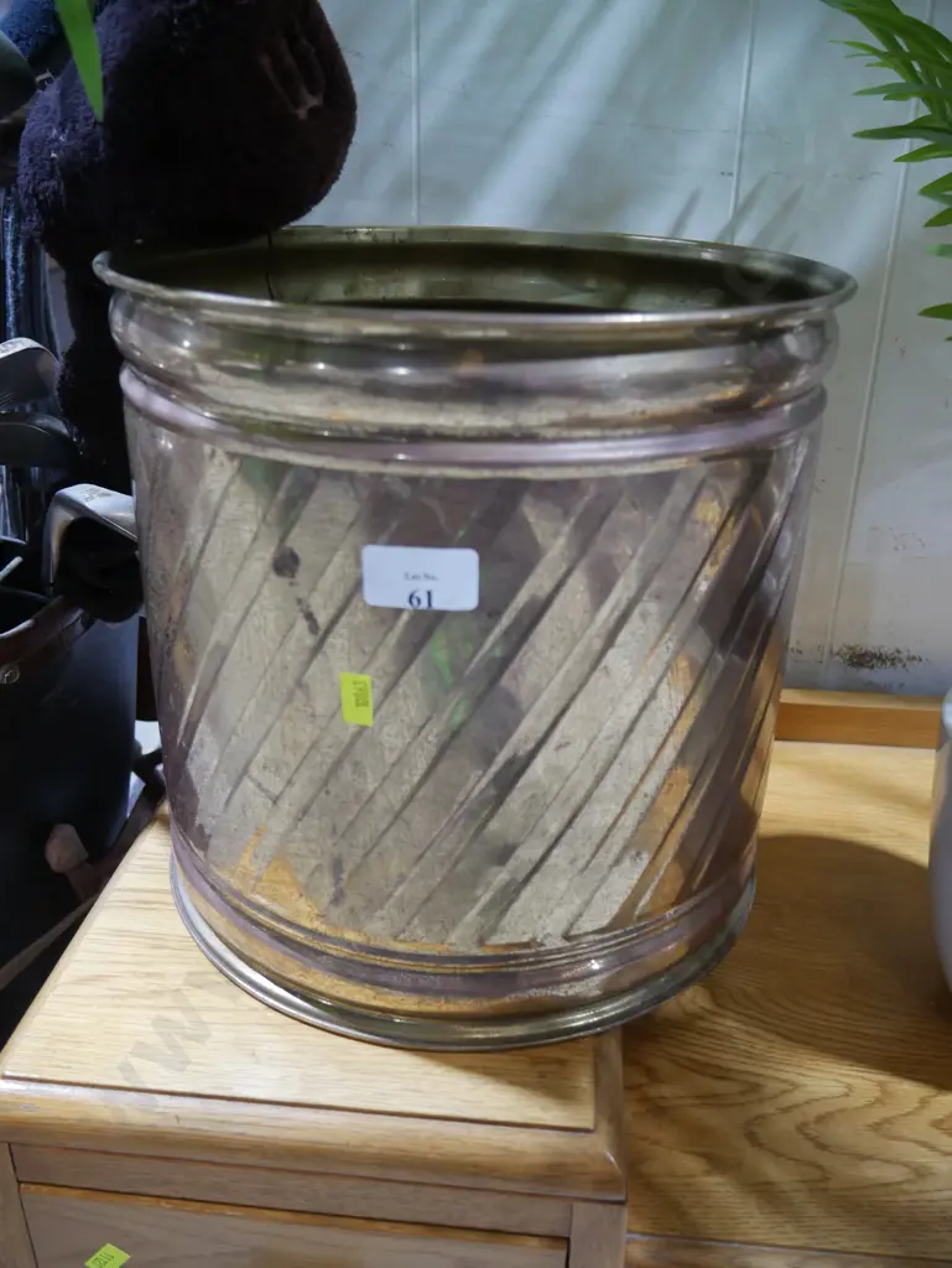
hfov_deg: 49.8
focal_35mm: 28
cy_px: 634
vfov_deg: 63.4
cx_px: 476
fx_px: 1026
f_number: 3.5
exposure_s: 1/60
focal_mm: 14
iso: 640
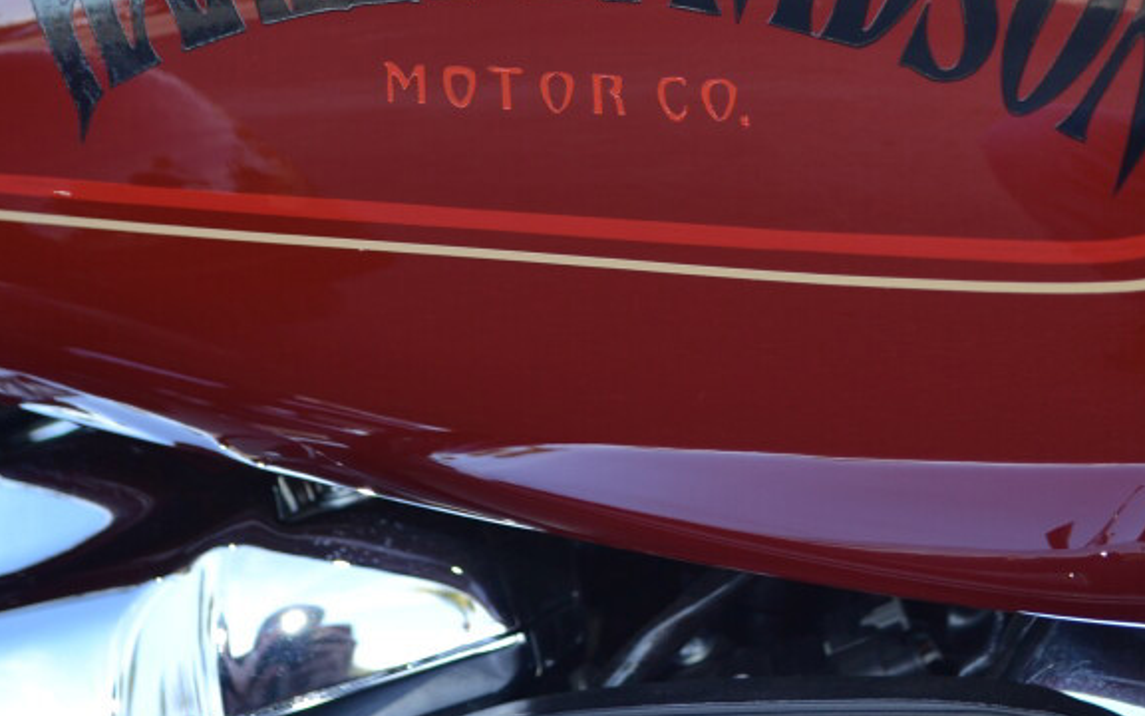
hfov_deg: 17.2
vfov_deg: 10.7
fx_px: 3776
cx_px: 674
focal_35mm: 121
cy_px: -72
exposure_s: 1/80
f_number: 5
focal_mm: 38
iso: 100
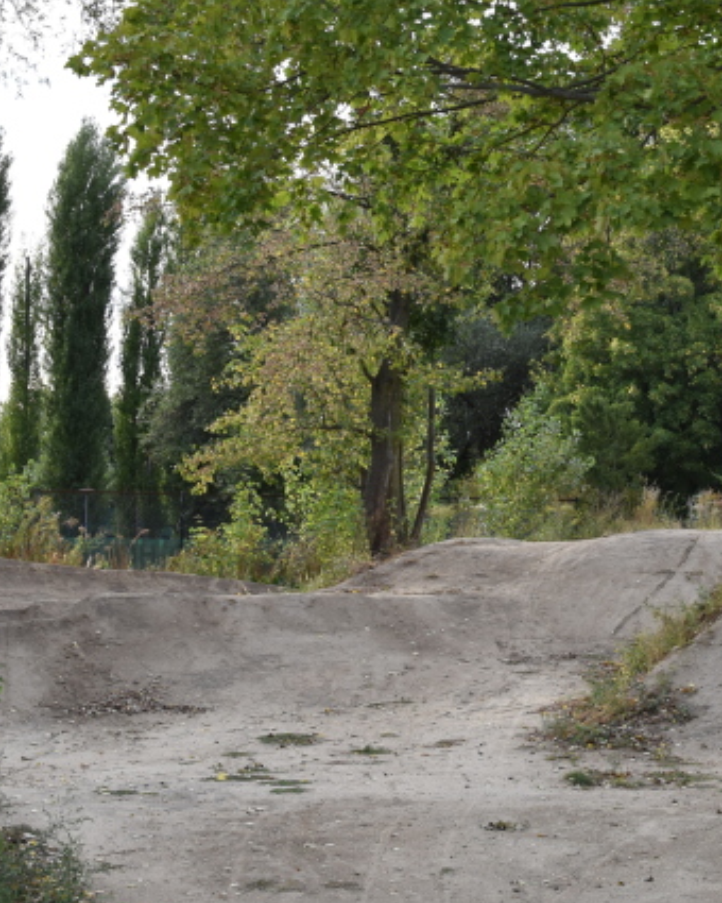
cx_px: 716
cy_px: 463
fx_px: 2481
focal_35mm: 93
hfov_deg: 16.2
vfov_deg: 20.6
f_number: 7.1
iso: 400
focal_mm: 35
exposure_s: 1/200
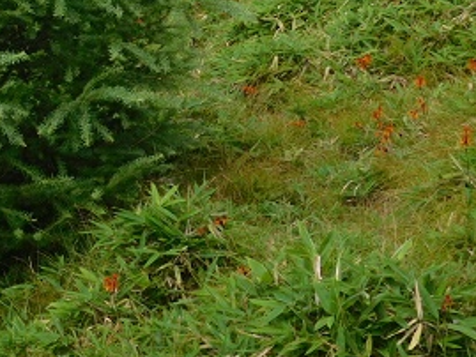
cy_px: 58
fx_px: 1472
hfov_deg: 17.5
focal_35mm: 107
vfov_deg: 13.8
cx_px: -106
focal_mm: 6.3
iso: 125
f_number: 3.5
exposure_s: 1/1250
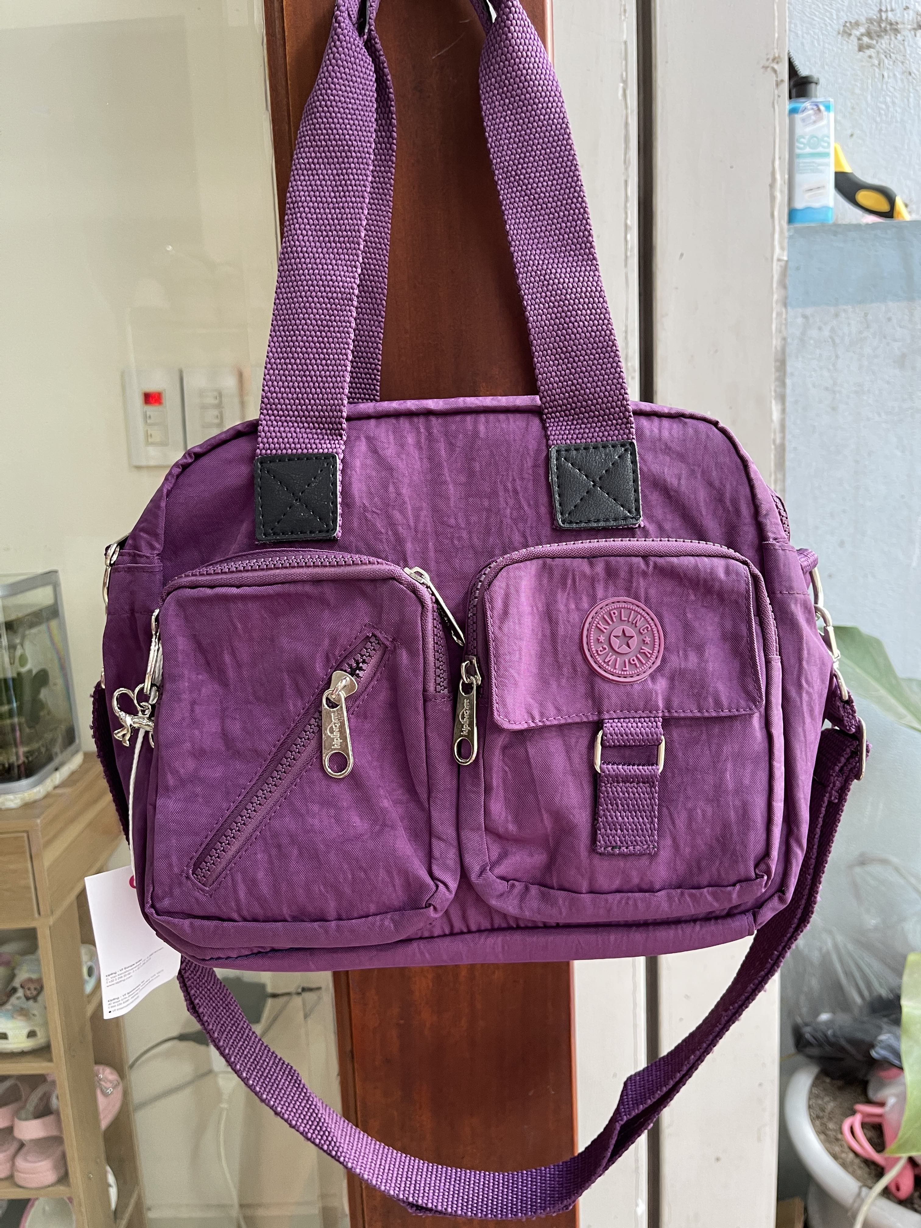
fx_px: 922
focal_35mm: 26
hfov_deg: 53.1
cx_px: 460
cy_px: 614
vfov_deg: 67.3
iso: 125
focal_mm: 5.1
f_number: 1.6
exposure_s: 1/61
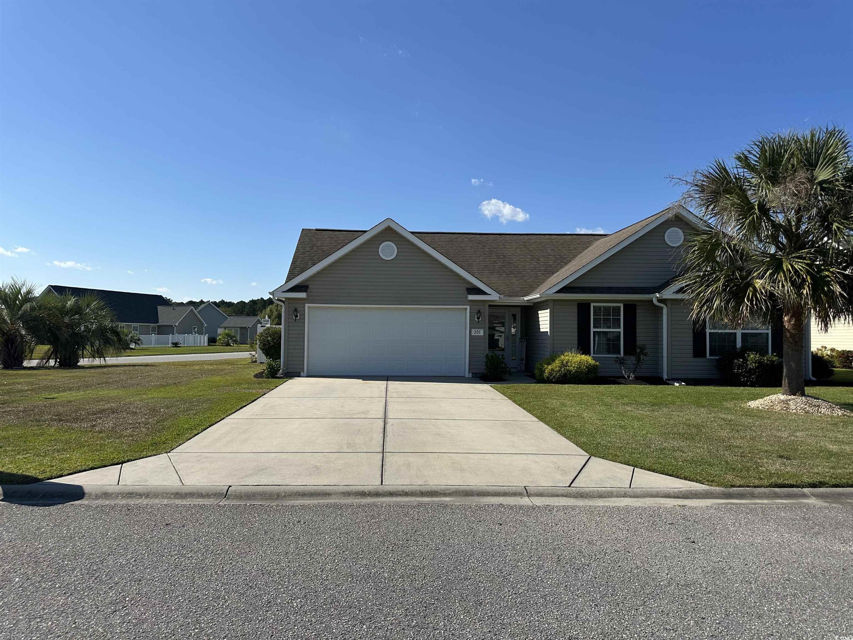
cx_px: 426
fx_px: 591
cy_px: 320
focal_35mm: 24
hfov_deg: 71.6
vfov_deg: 56.8
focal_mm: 6.86
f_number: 1.78
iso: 80
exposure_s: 1/5525
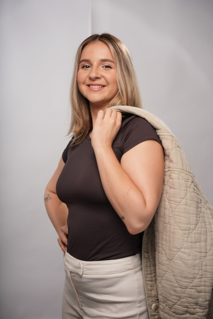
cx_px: 106
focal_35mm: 49
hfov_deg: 27.5
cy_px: 160
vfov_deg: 40.2
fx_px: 435
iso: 100
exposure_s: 1/250
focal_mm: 49.1
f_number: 4
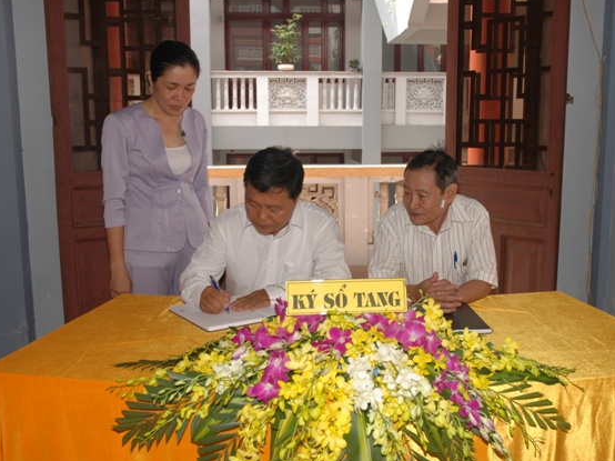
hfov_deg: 46.8
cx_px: 326
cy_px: 232
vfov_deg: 35.9
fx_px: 710
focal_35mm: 40
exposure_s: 1/50
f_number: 5.6
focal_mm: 24
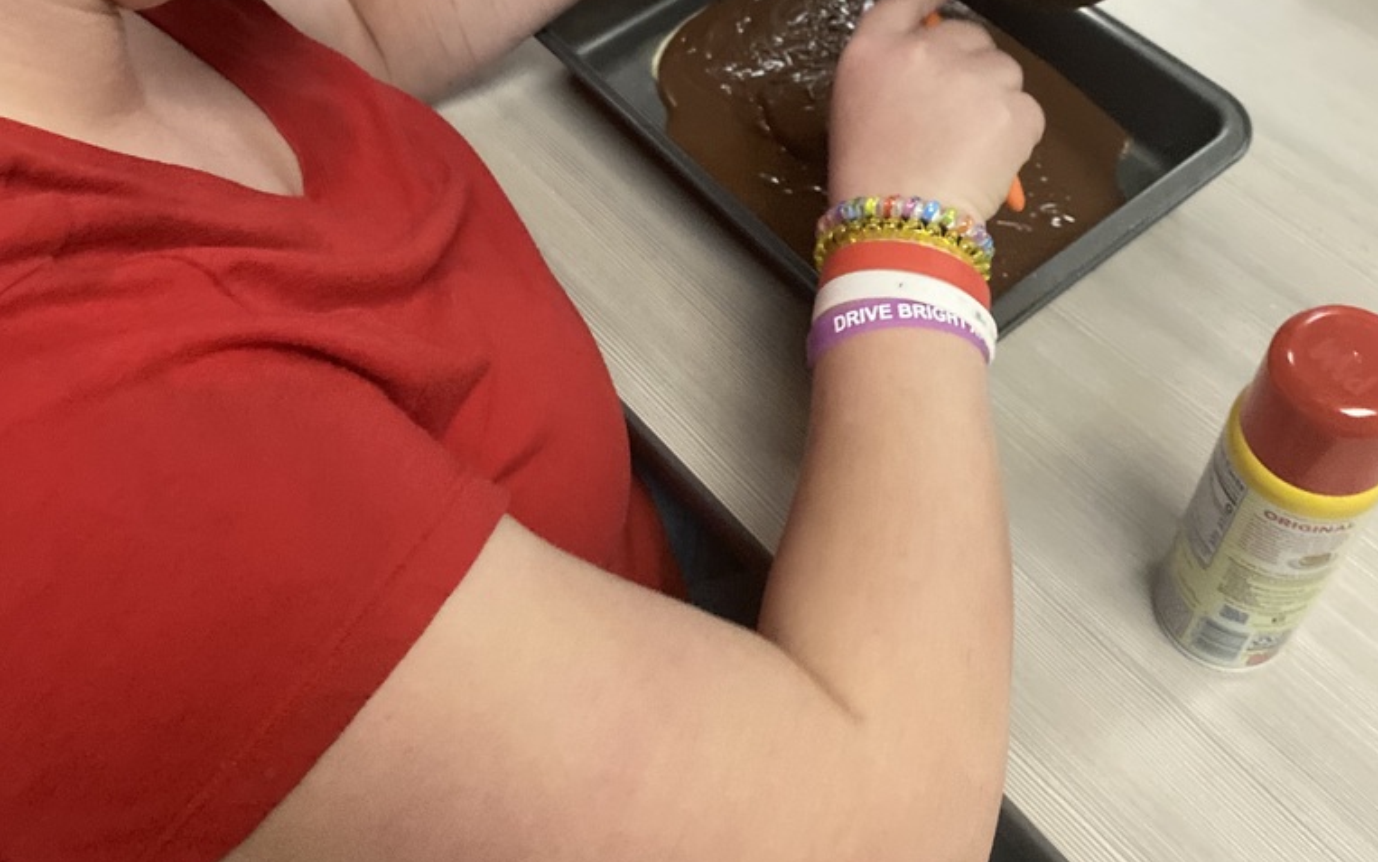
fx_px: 1390
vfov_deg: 33.4
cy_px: 164
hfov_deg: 52.7
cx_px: 692
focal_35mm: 37
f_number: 1.8
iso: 1000
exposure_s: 1/26
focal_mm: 4.25
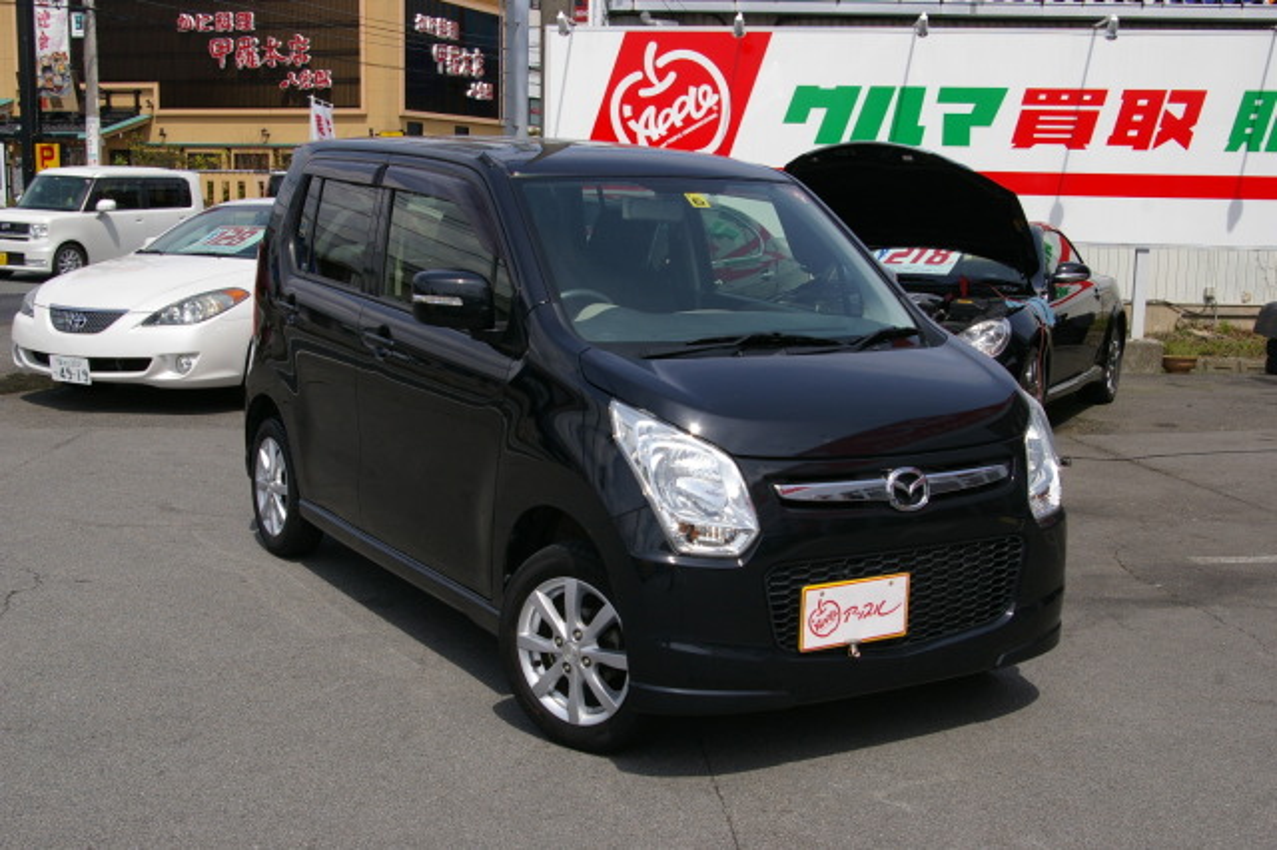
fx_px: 1489
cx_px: 638
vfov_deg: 31.9
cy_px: 425
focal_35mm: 42
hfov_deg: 46.4
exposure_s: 1/350
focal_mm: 28
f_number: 8
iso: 200
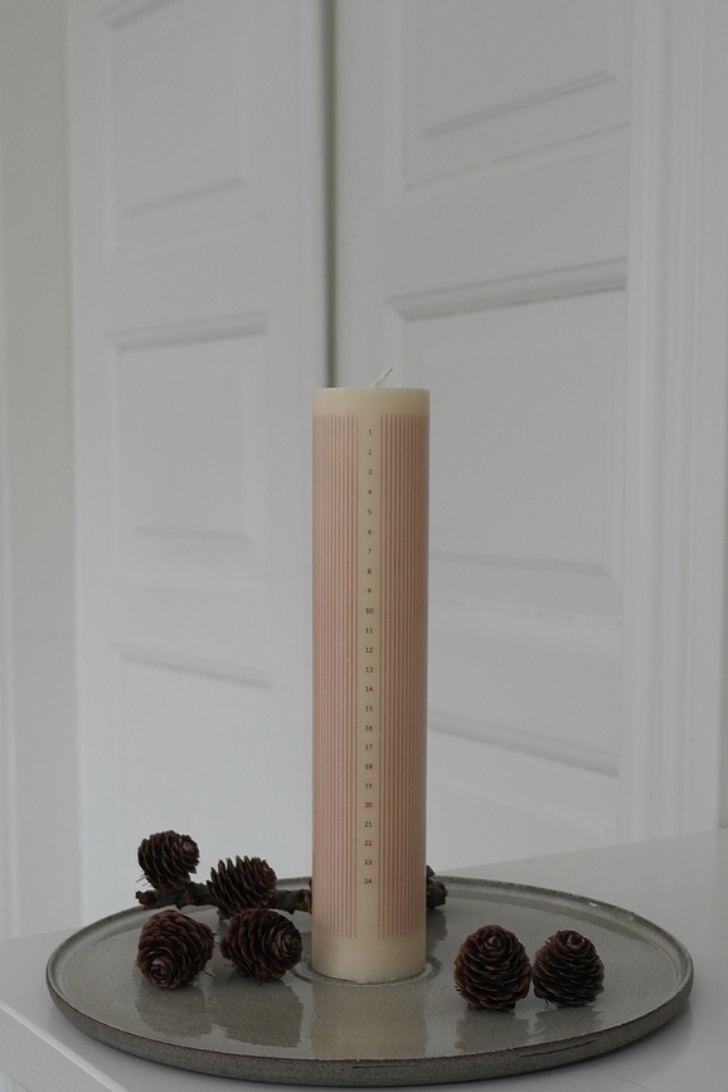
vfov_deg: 57.2
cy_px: 546
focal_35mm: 33
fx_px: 1001
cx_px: 364
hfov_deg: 40.0
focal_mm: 22
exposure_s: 1/50
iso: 400
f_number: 3.5
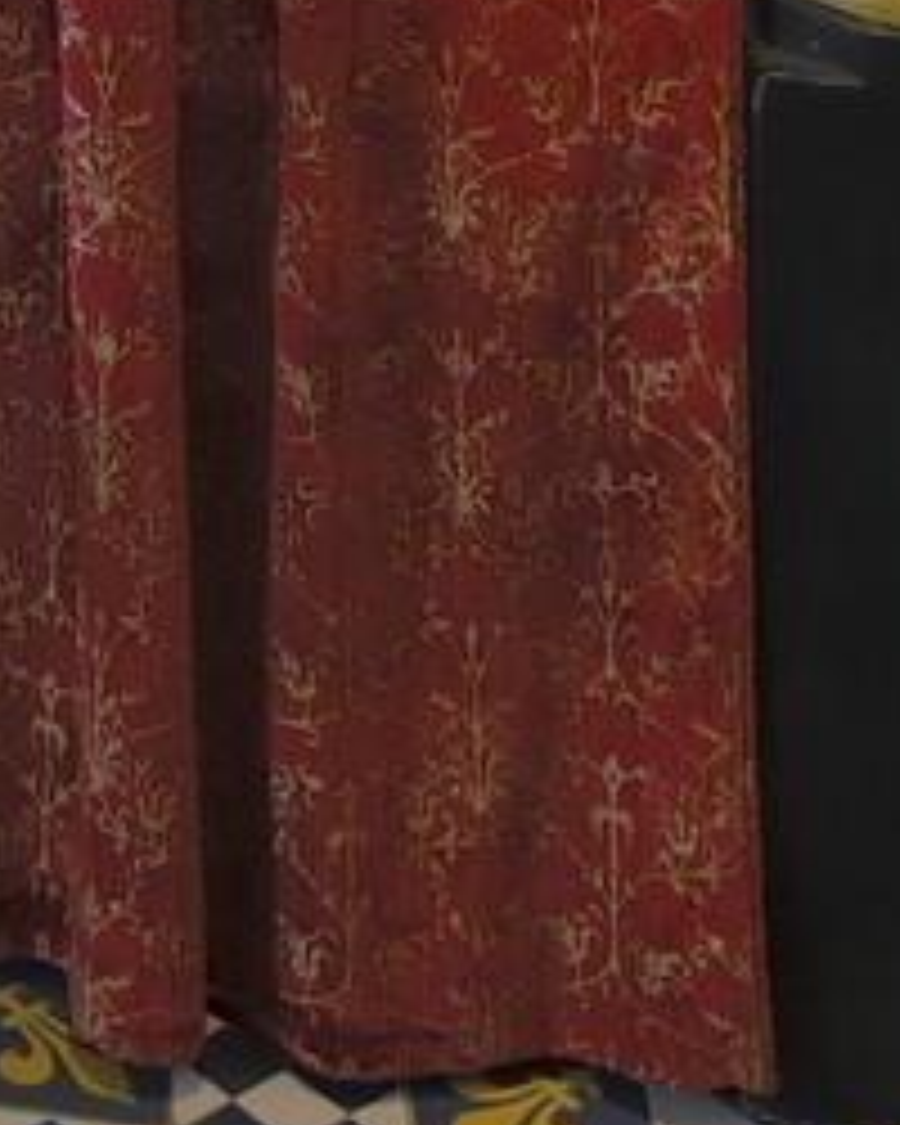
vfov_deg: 13.2
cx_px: -824
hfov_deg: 12.7
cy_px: -1580
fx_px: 3596
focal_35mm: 108
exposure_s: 1.6
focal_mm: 12
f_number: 8
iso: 100
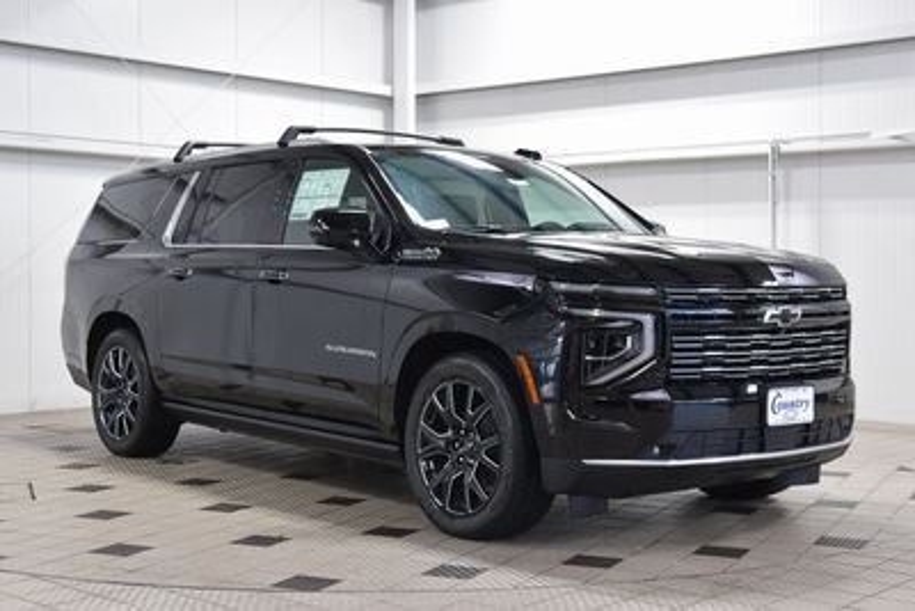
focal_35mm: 54
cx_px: 458
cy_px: 306
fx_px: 1373
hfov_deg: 36.9
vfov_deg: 25.1
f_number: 5
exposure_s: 1/60
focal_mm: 36
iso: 1600
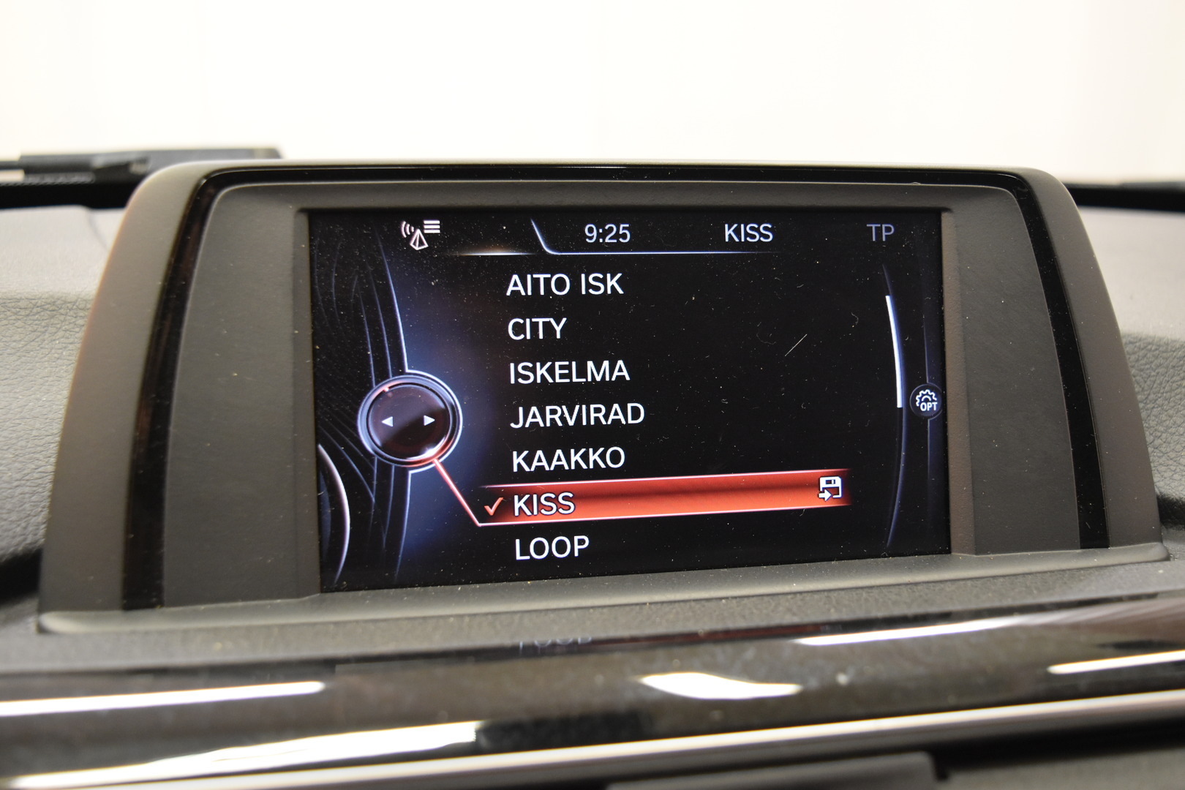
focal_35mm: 38
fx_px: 1234
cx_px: 592
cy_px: 395
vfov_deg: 35.5
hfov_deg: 51.3
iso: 2000
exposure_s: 1/60
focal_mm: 25
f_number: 4
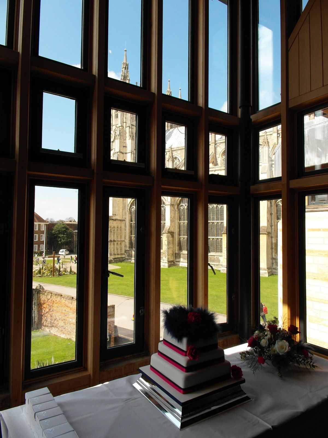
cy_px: 219
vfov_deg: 73.9
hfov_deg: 58.9
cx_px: 164
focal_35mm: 23
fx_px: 291
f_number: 4
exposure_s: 1/350
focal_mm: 4.1
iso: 100
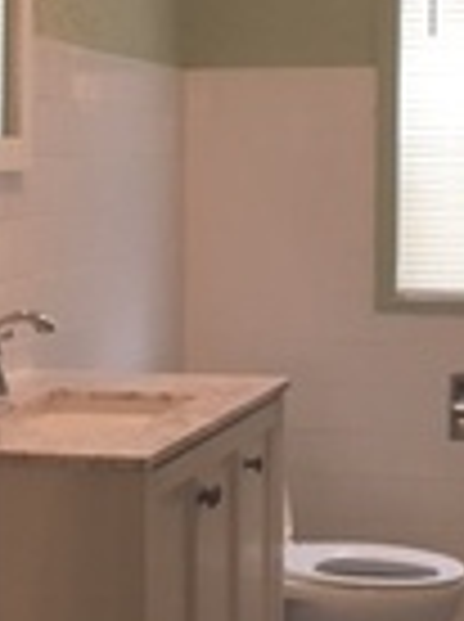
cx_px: 185
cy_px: 346
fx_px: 1811
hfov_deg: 14.6
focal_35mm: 101
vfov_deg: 19.5
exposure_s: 1/30
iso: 50
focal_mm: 4.15
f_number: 2.2
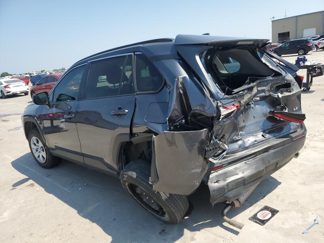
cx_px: 162
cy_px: 122
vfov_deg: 53.1
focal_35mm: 26
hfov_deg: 67.3
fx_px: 243
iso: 50
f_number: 1.5
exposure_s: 1/2000
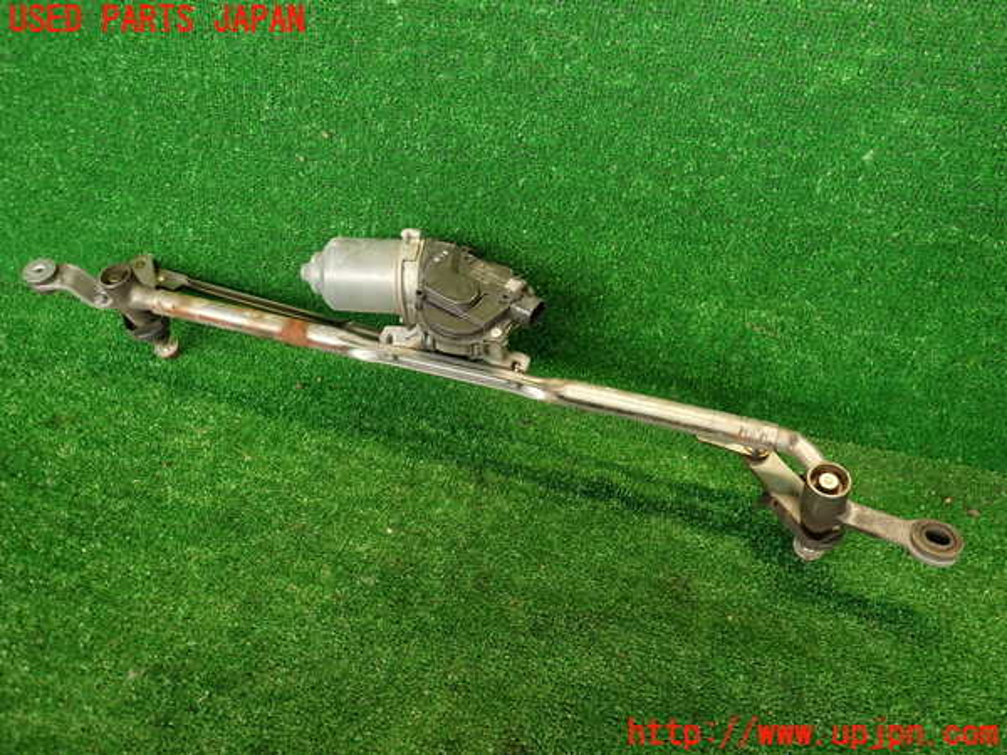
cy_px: 378
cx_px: 504
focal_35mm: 25
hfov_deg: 69.4
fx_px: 727
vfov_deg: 54.9
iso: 200
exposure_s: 1/50
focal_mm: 4.5
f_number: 2
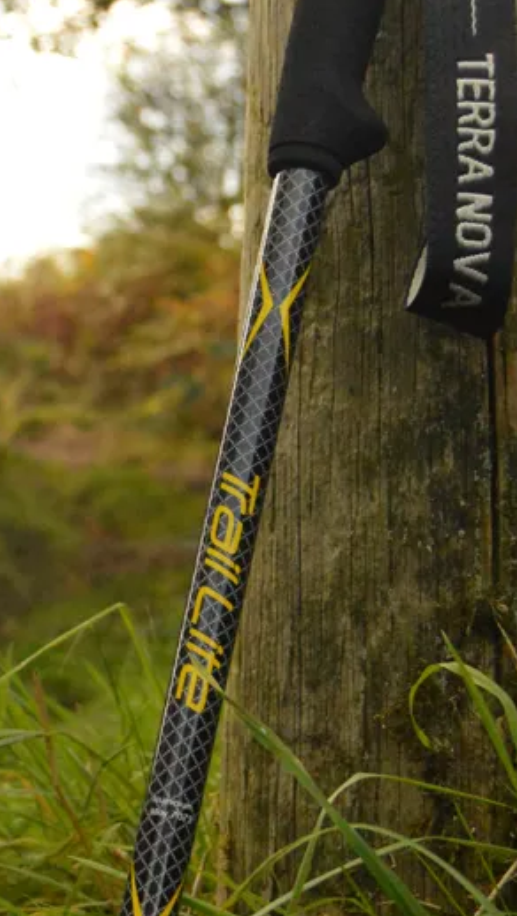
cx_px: -92
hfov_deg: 11.7
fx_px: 2482
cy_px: 604
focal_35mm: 102
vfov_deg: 20.9
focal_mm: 28
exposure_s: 1/3200
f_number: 5.6
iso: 3200
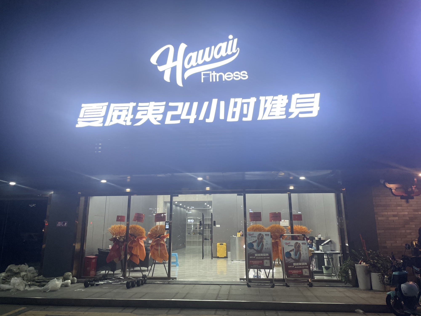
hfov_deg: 67.3
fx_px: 316
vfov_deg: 53.1
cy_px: 158
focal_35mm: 26
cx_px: 210
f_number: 1.6
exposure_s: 1/100
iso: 100
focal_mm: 4.2
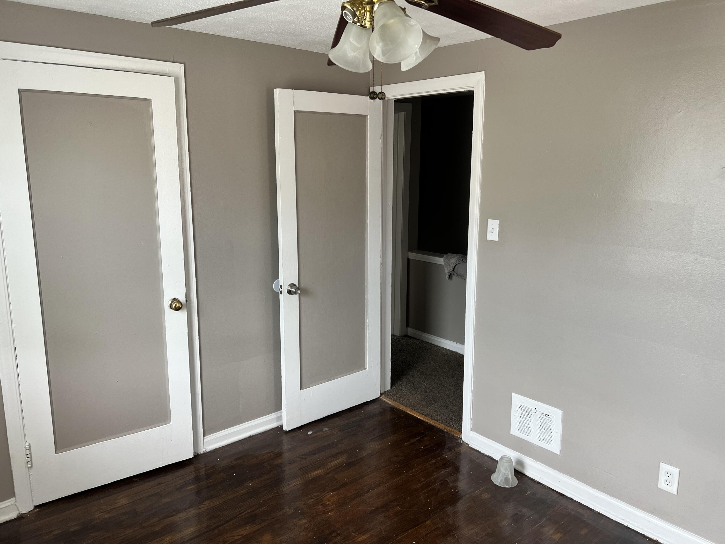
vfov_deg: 53.1
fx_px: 545
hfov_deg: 67.3
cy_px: 272
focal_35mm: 26
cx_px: 362
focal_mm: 5.7
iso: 125
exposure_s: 1/121
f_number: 1.5
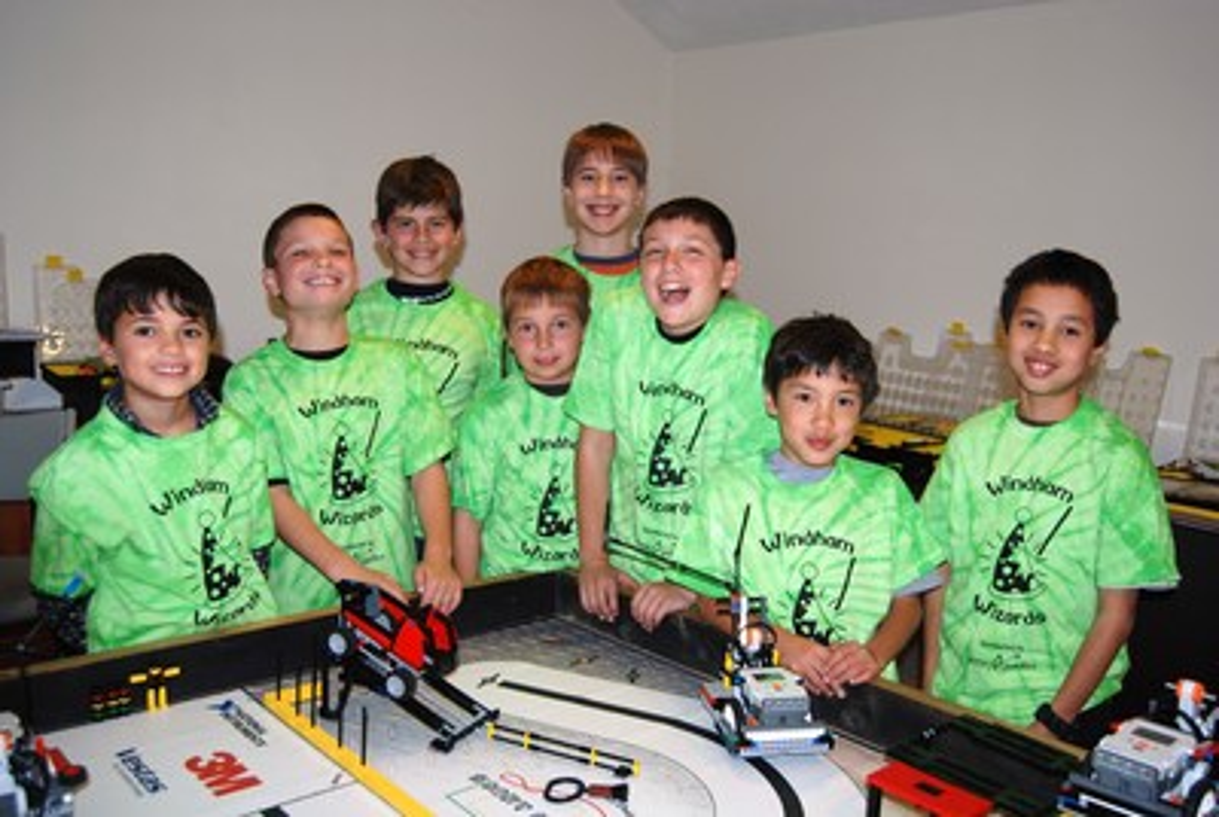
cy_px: 408
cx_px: 610
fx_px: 1119
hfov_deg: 57.2
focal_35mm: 33
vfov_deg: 40.1
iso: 200
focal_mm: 22
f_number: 3.8
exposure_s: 1/60
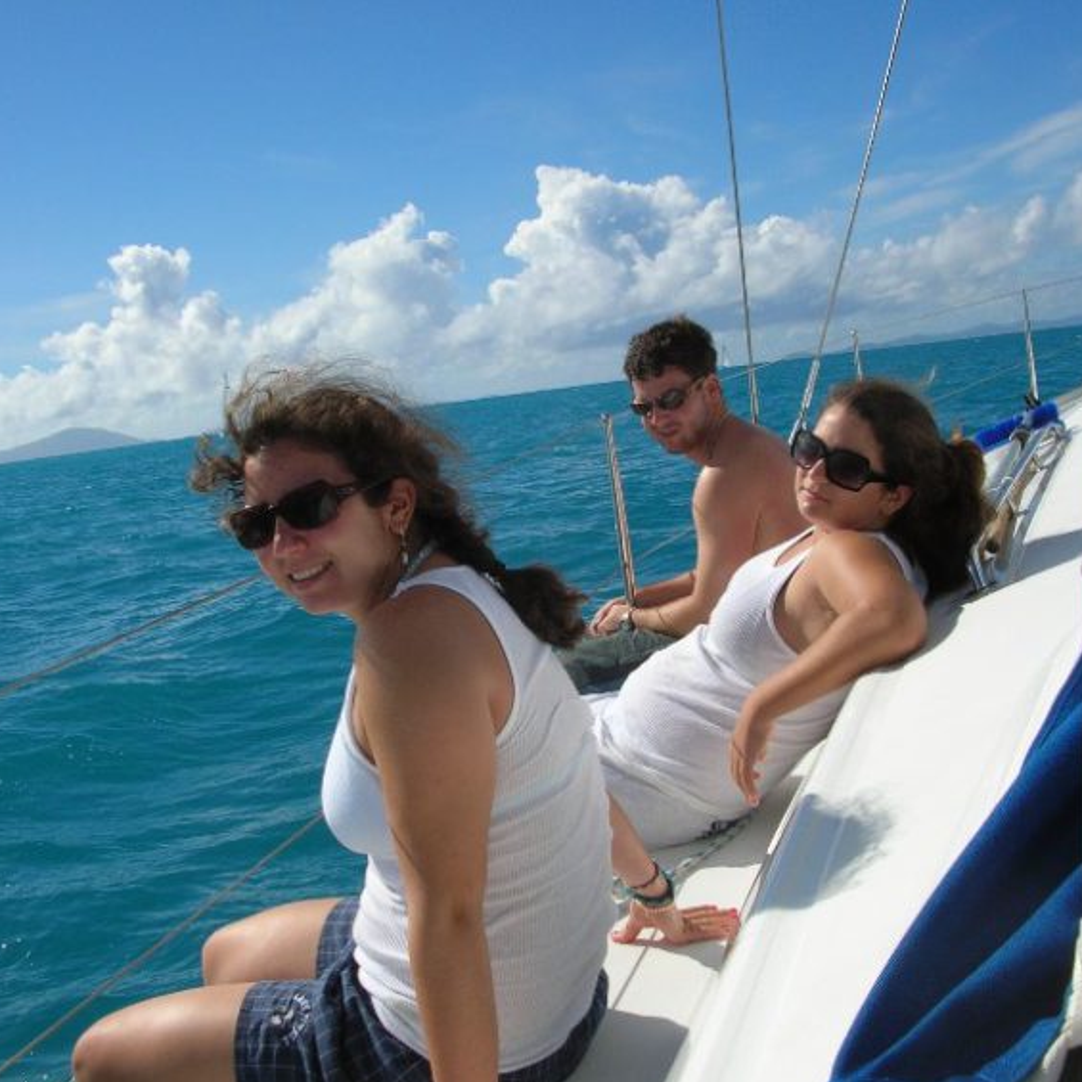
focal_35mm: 42
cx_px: 521
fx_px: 1485
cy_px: 549
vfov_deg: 40.0
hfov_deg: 40.0
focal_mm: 5.8
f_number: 5.6
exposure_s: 1/650
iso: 50
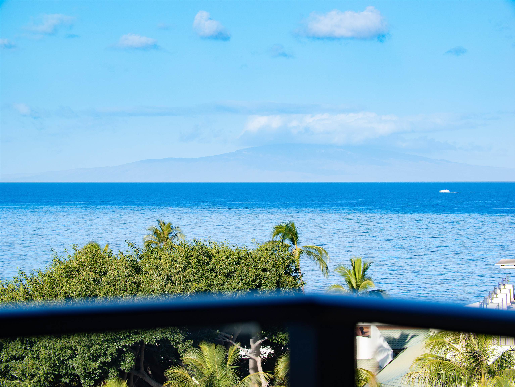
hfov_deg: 16.4
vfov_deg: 12.4
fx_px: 1786
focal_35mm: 120
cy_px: 194
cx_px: 258
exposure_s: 1/250
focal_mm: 60
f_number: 5.6
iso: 100
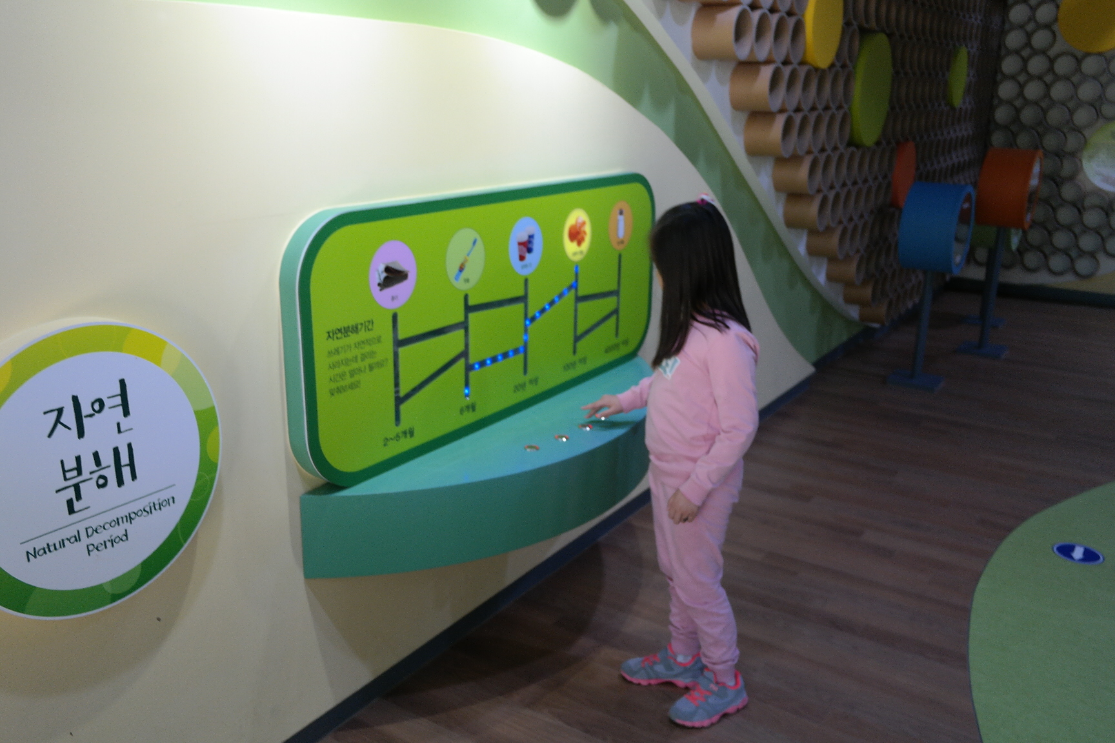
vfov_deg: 43.6
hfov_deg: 61.9
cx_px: 558
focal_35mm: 30
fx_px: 929
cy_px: 372
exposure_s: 1/40
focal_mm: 20
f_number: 3.5
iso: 400
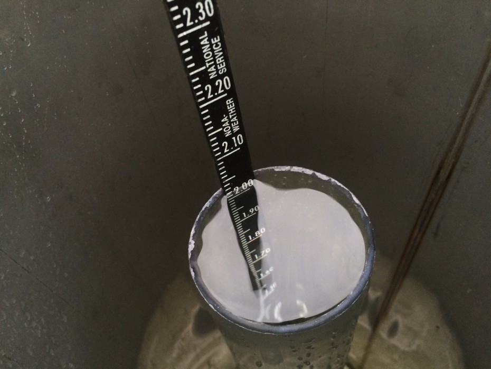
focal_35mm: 29
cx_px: 246
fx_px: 411
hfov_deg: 61.6
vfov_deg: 48.2
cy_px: 184
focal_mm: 4.15
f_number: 2.2
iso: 80
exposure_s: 1/30
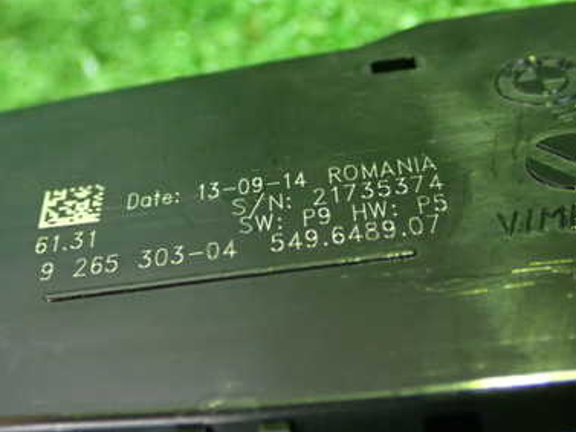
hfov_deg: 27.7
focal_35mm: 70
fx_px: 1165
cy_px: 182
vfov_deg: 21.0
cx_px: 237
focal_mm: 7.84
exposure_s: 1/15
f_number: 2.9
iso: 800
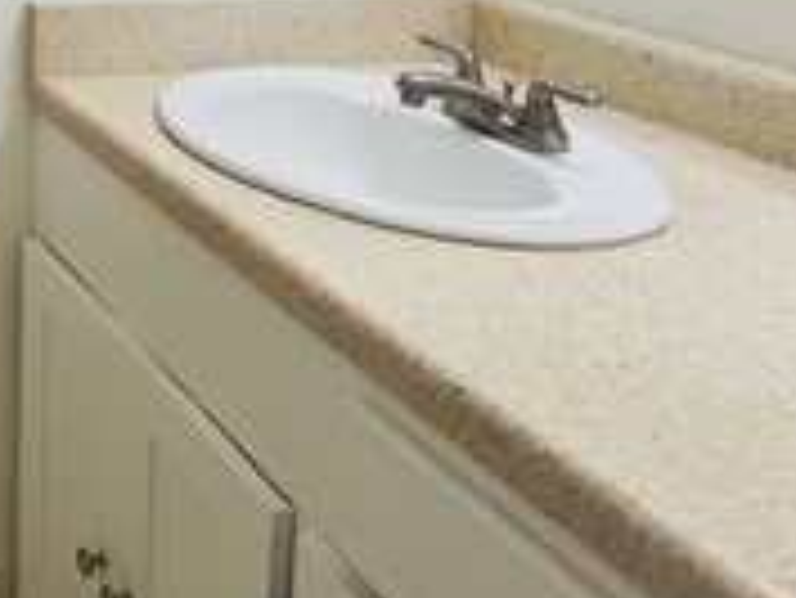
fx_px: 1082
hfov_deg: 30.3
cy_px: -135
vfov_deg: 27.0
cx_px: -283
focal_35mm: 47
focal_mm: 1.57
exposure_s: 1/120
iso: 100
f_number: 1.8
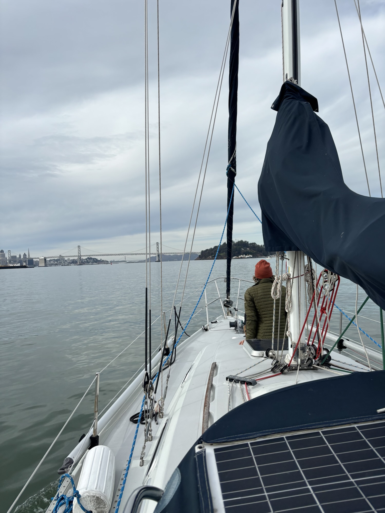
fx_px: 386
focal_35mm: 26
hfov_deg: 53.1
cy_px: 256
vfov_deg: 67.3
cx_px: 192
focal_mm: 5.96
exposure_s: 1/4255
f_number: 1.6
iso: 50
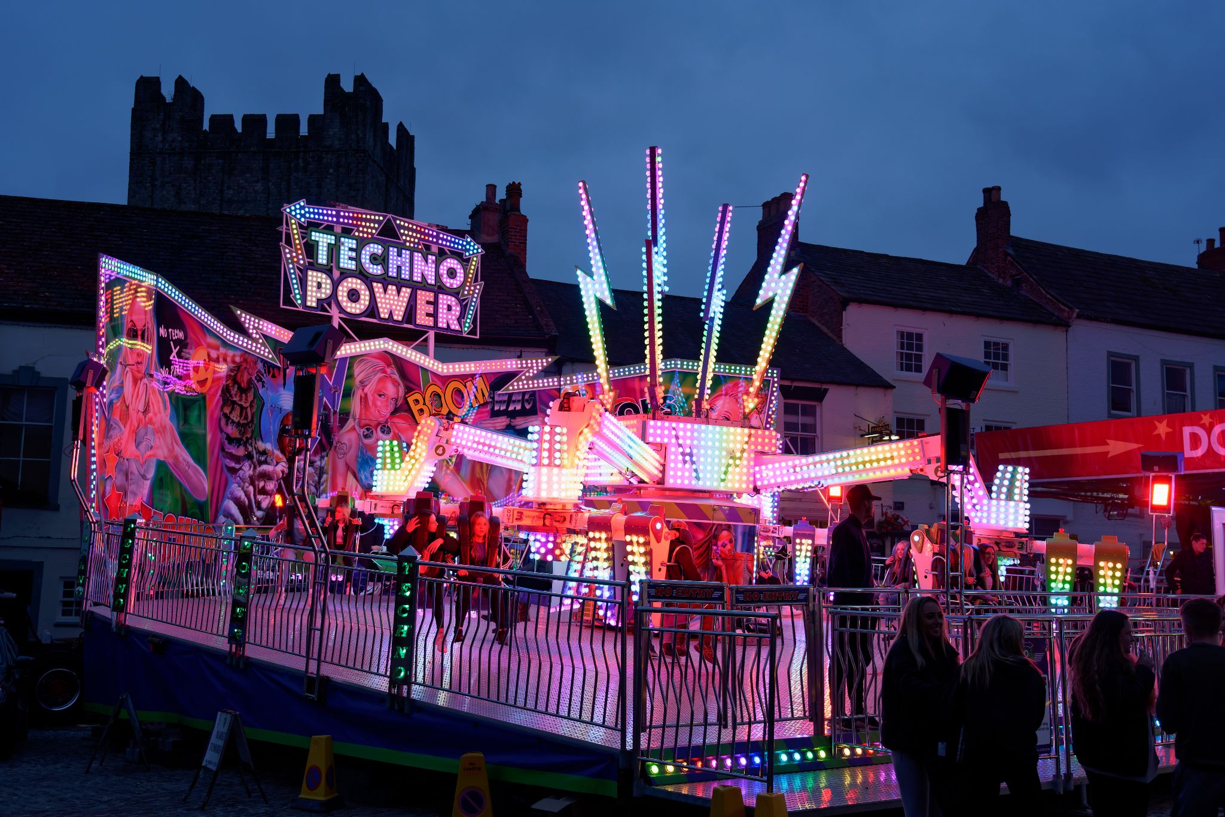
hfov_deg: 49.6
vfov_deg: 34.2
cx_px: 612
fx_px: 1327
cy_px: 408
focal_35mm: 39
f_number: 4
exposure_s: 1/125
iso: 500
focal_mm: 39
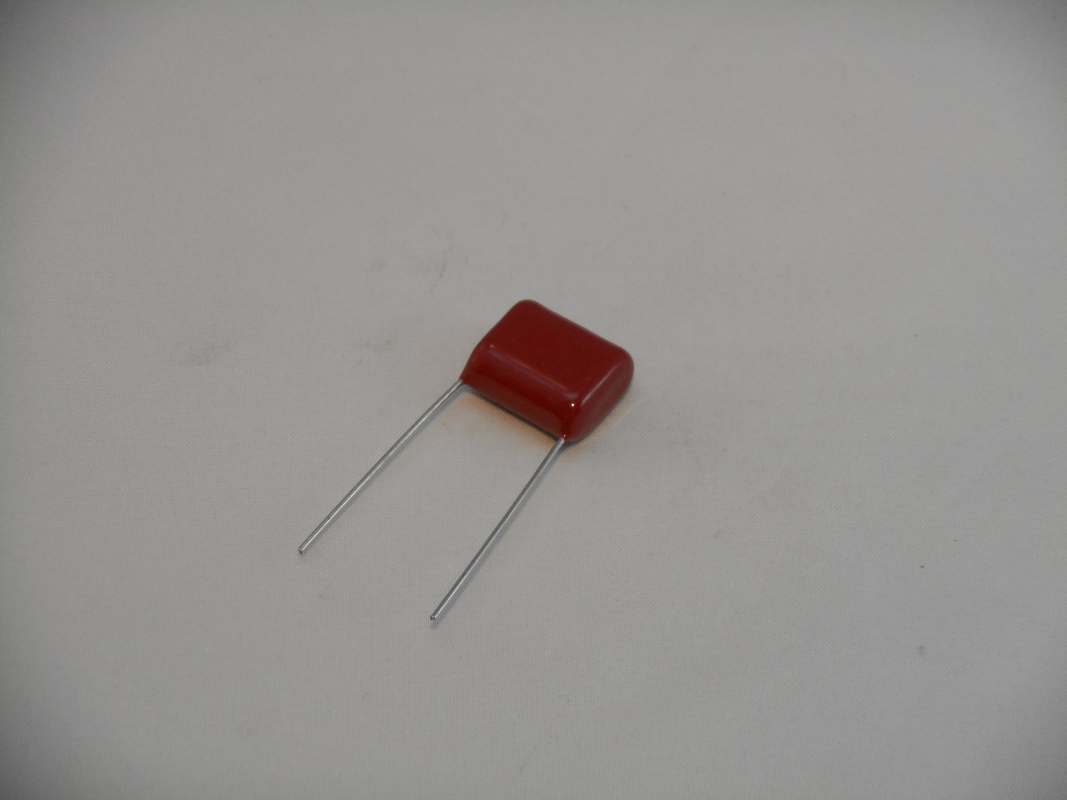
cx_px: 534
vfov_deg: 12.7
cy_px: 400
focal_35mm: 117
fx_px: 3606
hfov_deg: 16.8
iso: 180
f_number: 5.9
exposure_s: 1/60
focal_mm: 20.9
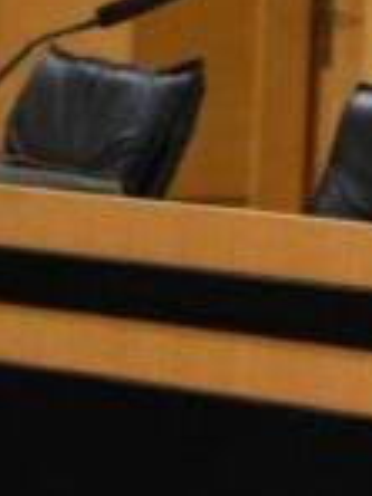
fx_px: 5044
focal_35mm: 352
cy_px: -154
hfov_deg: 4.2
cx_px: 731
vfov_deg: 5.6
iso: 5000
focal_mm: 78
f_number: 5
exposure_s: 1/80
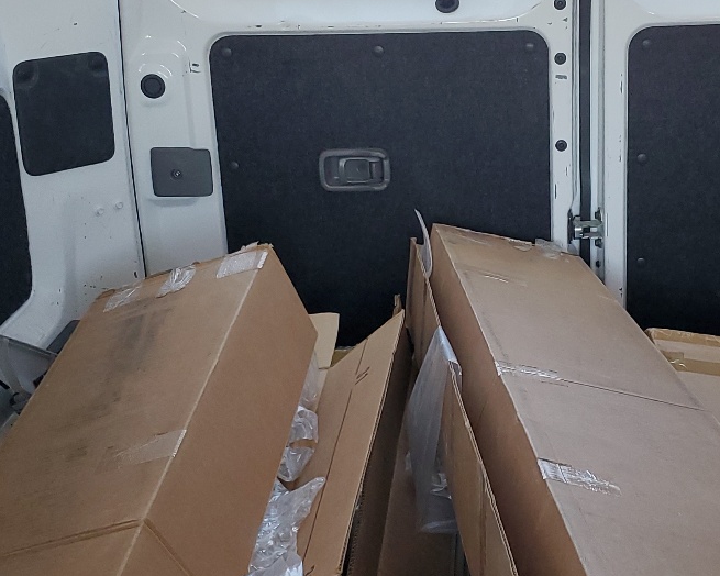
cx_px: 510
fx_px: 1321
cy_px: 307
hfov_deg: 30.1
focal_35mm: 62
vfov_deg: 24.6
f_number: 1.5
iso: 86
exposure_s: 1/120
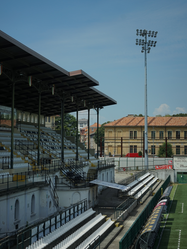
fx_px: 547
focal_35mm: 76
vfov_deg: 25.6
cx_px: 93
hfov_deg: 19.4
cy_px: 109
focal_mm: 70
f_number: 4.5
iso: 100
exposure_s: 1/1600
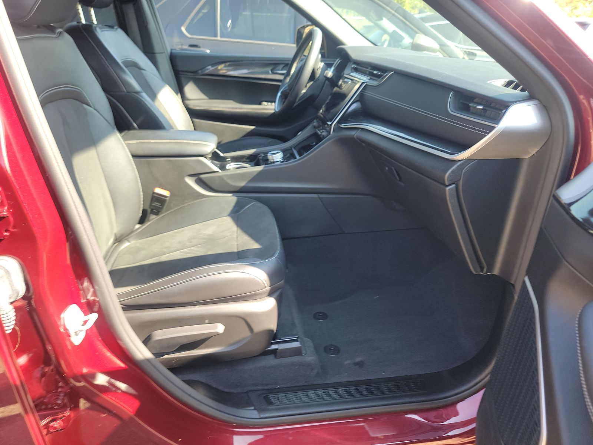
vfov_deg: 56.8
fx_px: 411
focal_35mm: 24
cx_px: 296
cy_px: 222
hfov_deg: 71.6
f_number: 1.8
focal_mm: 6.7
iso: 69
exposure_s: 1/59
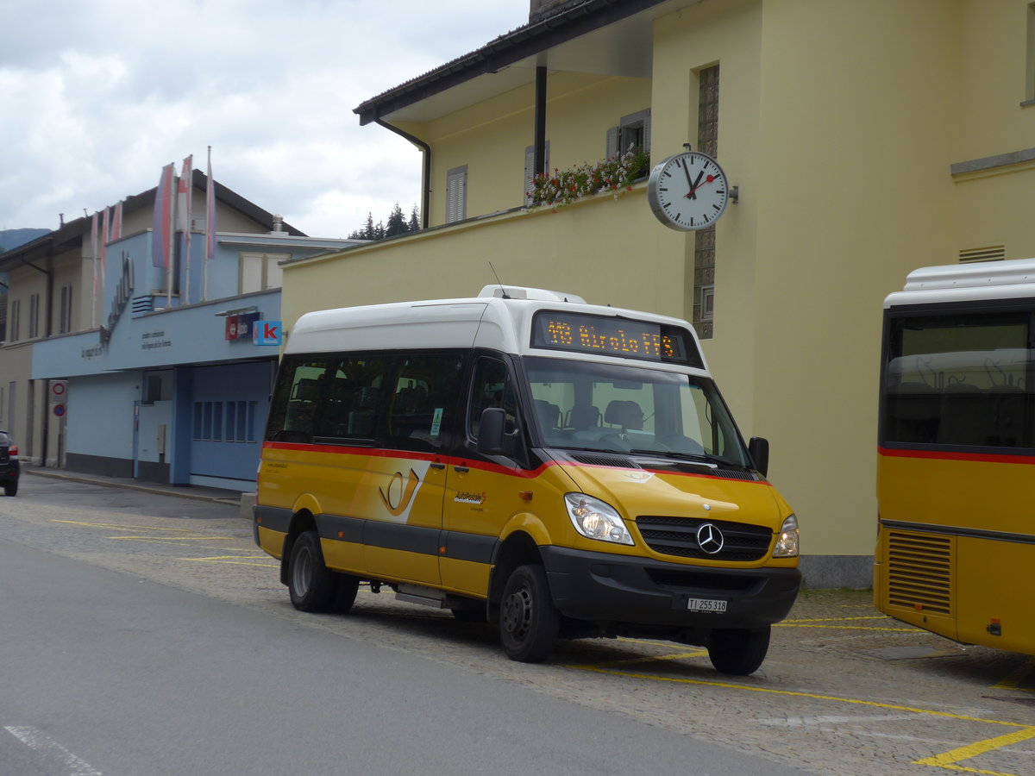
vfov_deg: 17.2
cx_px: 518
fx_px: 2571
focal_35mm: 86
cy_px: 388
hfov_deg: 22.8
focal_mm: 17
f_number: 4.5
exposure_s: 1/400
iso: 80
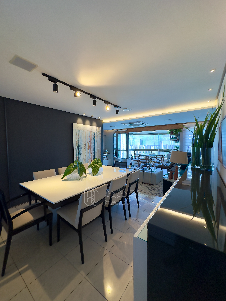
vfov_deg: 102.1
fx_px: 122
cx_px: 113
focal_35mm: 14
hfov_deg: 85.7
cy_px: 150
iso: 40
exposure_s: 1/155
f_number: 2.2
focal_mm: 2.22
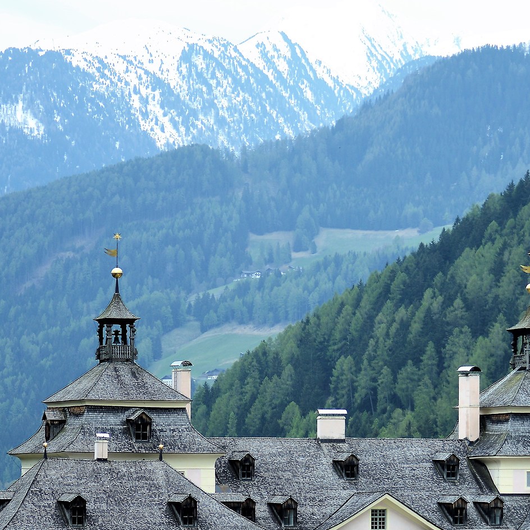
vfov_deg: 9.8
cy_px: 432
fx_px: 3085
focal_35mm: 178
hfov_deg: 9.8
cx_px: 476
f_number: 4
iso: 100
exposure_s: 1/400
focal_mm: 55
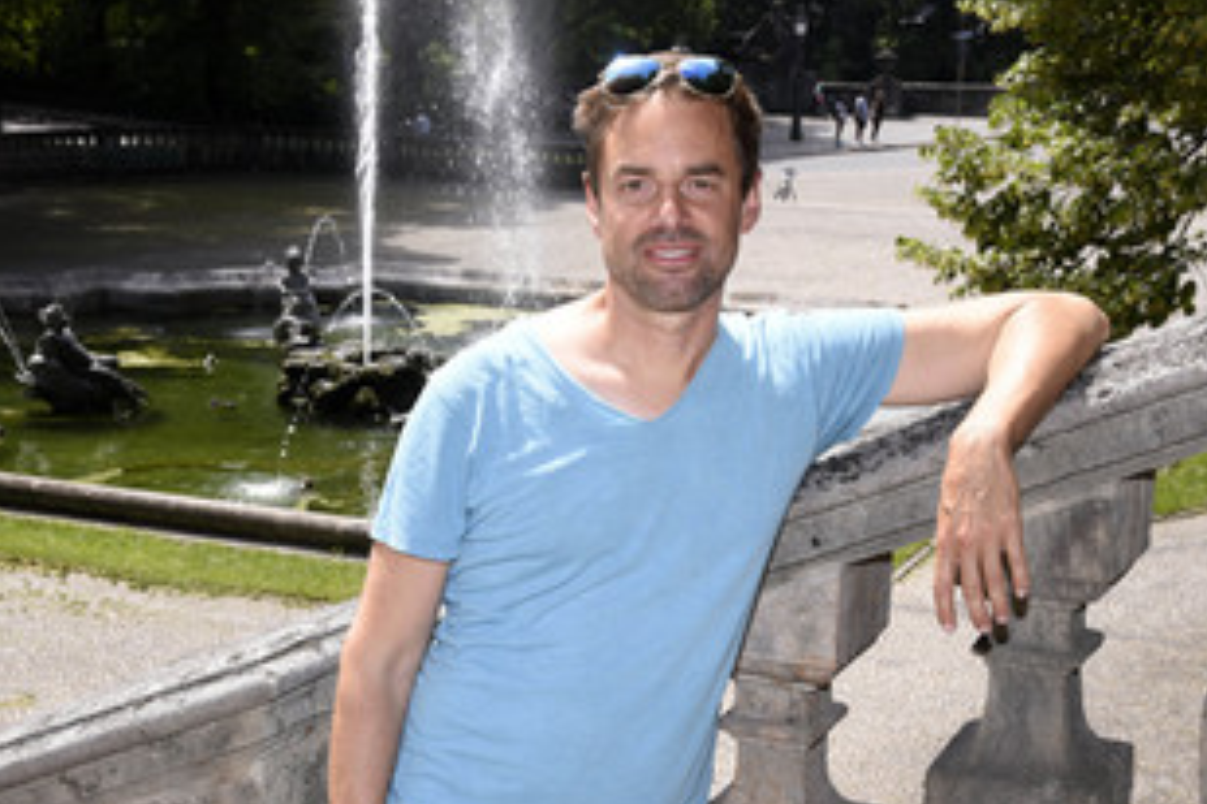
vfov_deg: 19.4
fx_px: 2347
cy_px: 570
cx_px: 623
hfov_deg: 28.8
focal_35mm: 70
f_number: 11
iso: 320
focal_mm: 48
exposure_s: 1/160
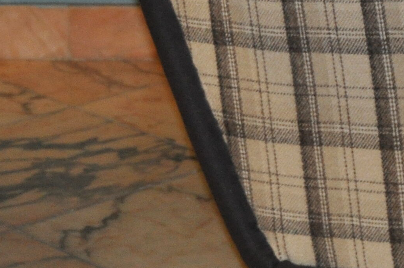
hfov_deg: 10.7
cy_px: -96
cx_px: 562
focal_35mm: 187
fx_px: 2096
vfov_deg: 7.2
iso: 800
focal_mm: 30
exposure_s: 1/60
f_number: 4.2
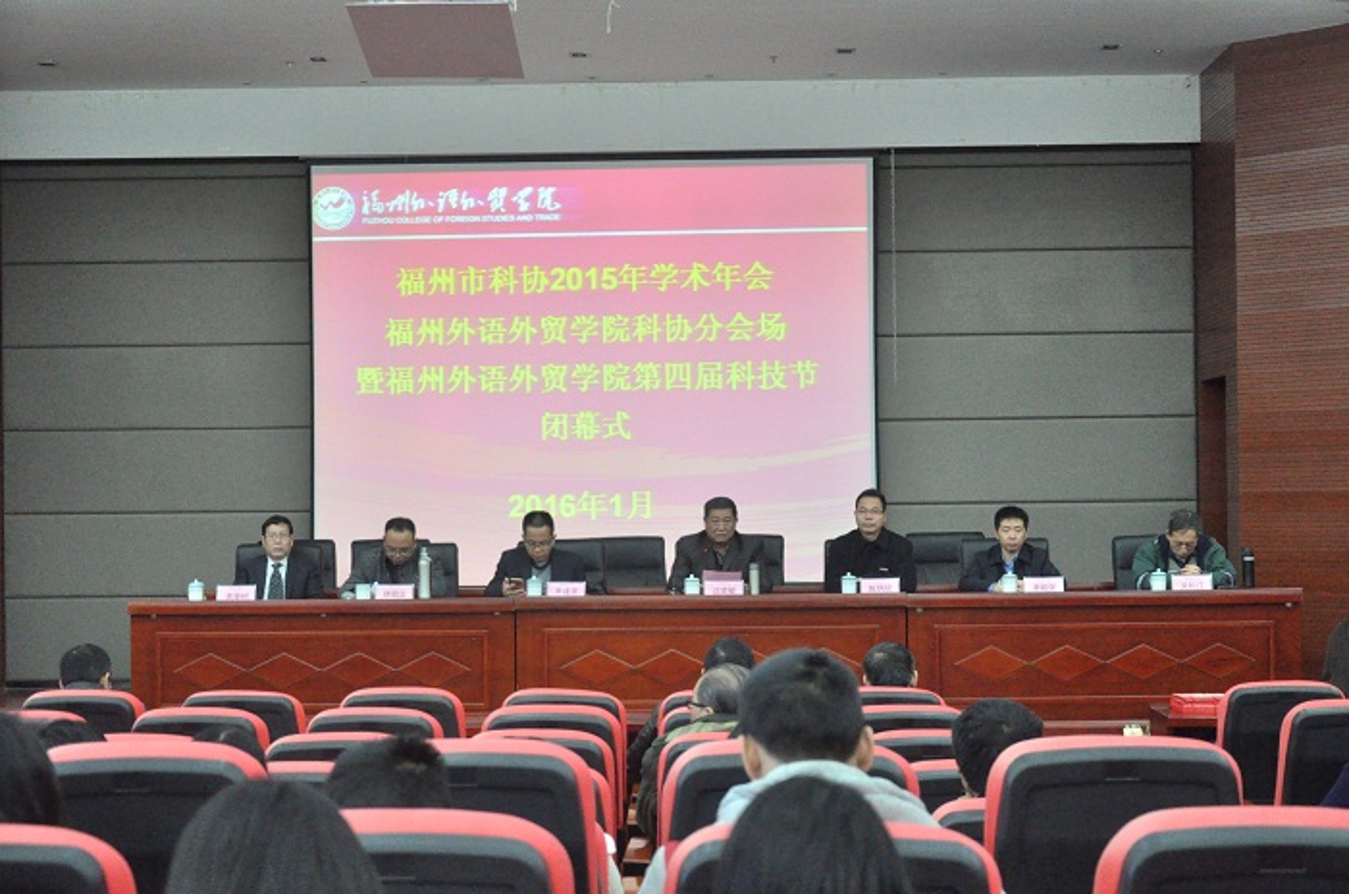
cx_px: 674
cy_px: 447
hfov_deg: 31.9
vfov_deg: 21.5
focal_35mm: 63
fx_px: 2356
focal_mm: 42
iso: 3200
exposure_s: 1/100
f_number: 5
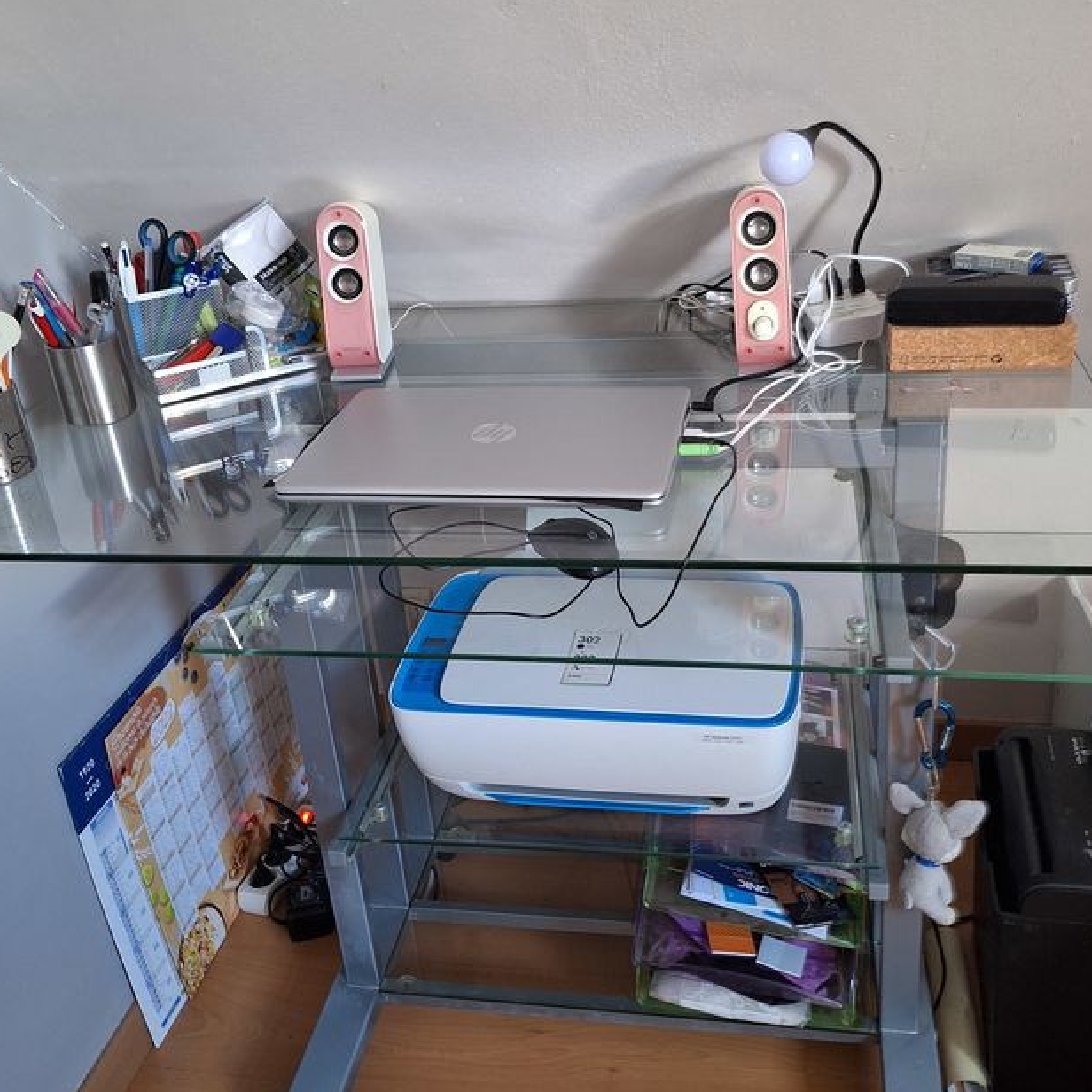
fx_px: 1178
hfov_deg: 49.7
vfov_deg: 49.6
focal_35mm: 33
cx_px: 557
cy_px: 479
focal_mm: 5.54
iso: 250
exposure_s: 1/25
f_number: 1.8
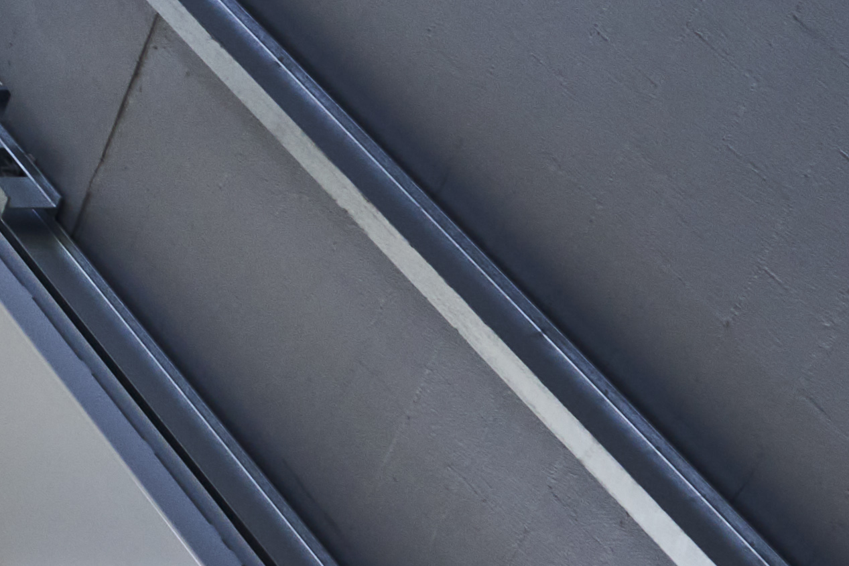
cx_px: -2021
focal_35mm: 120
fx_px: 2830
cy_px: -798
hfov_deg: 9.9
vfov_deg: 10.0
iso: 100
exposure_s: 1/125
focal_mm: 16
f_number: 8
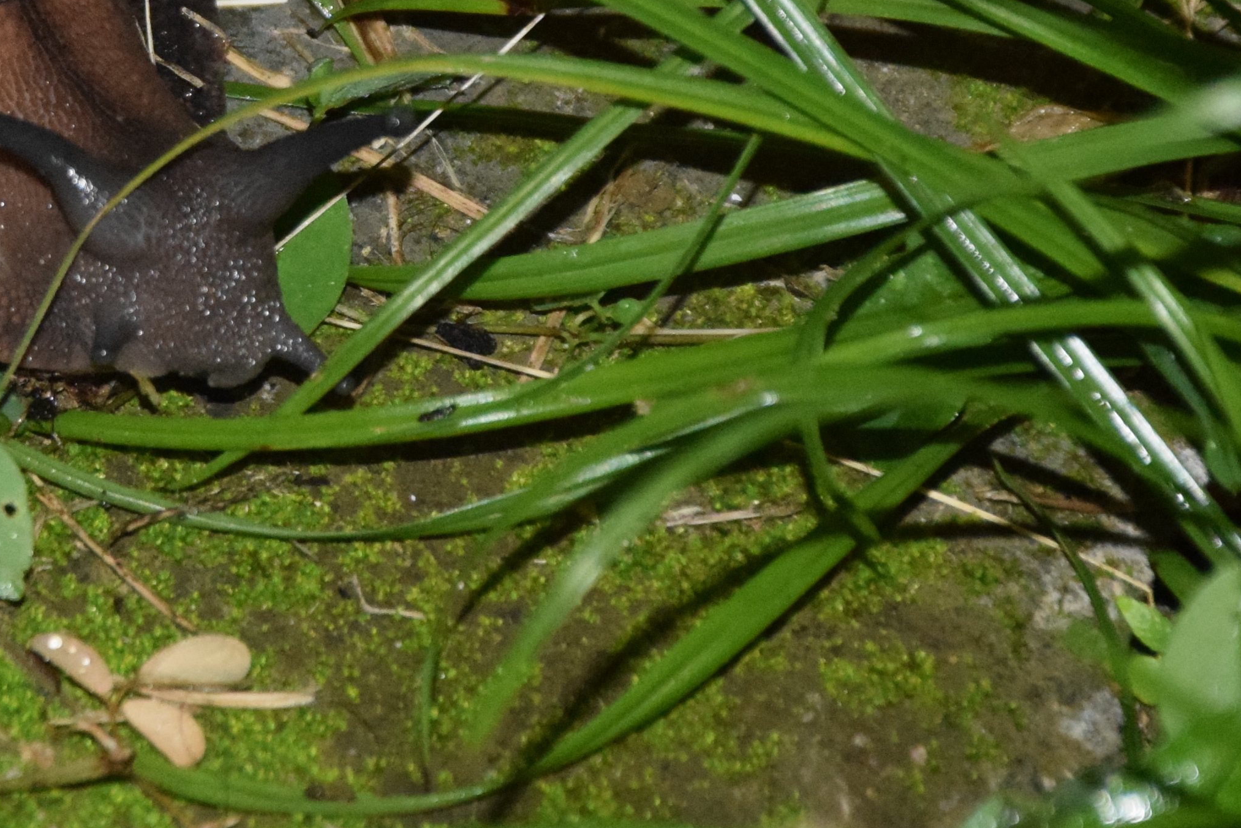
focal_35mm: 466
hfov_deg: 4.4
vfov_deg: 2.9
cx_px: -76
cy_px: -131
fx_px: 16081
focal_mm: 105
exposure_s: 1/60
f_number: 5.6
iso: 3200
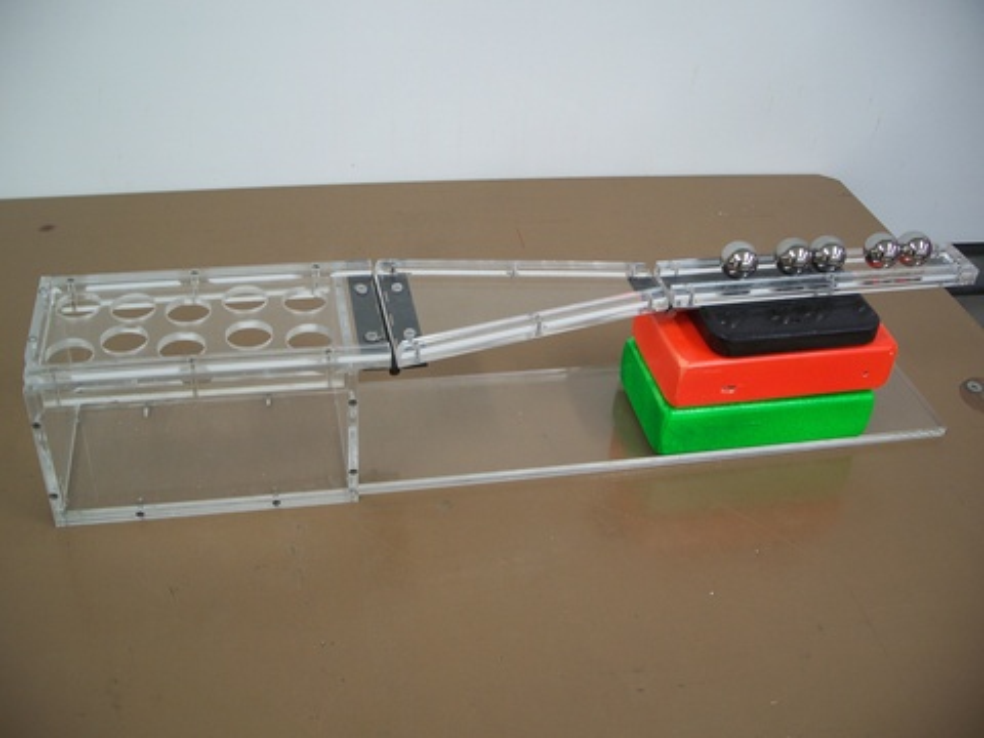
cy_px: 369
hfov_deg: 50.1
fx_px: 1052
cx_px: 492
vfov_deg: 38.7
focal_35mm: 37
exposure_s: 1/30
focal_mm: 7.8
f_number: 2.8
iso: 100
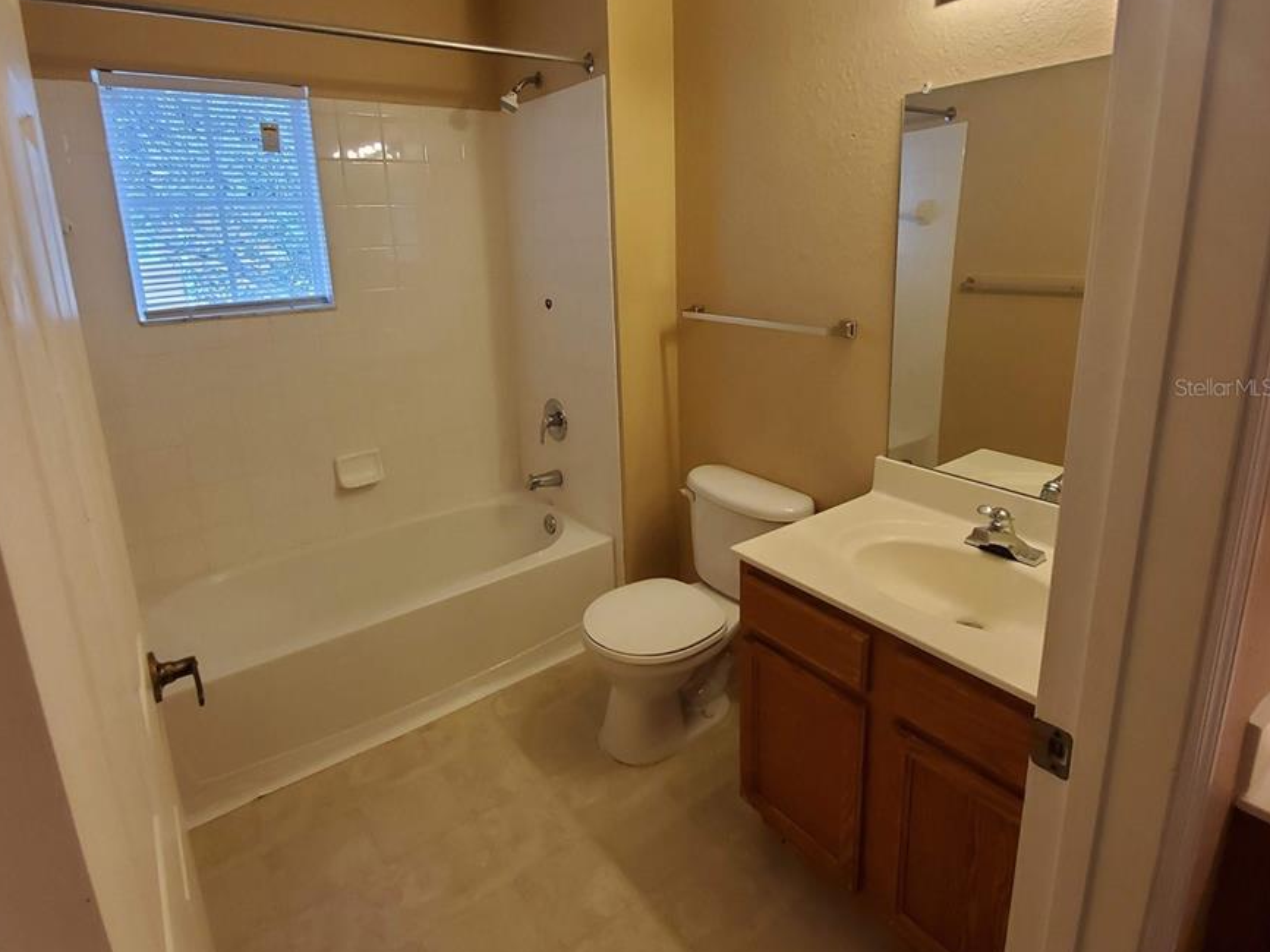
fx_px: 660
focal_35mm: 18
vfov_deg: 70.9
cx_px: 620
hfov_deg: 87.7
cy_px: 387
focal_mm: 1.8
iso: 160
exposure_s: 1/59
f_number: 2.2
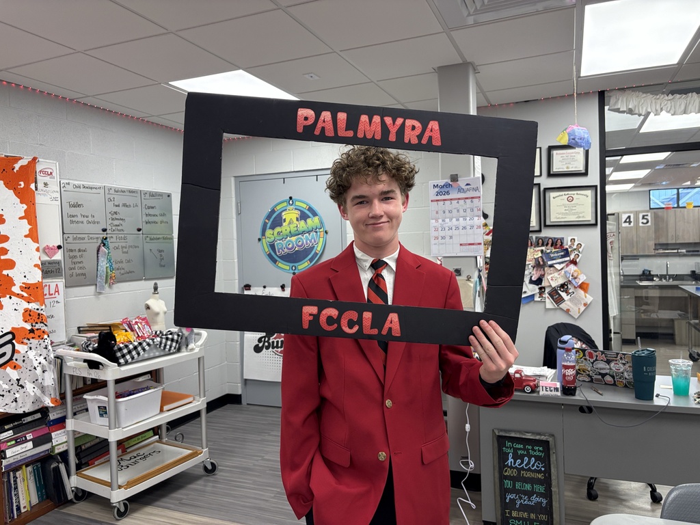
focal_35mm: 26
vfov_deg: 53.1
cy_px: 262
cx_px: 350
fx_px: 526
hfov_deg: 67.3
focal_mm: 5.96
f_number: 1.6
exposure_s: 1/120
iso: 125
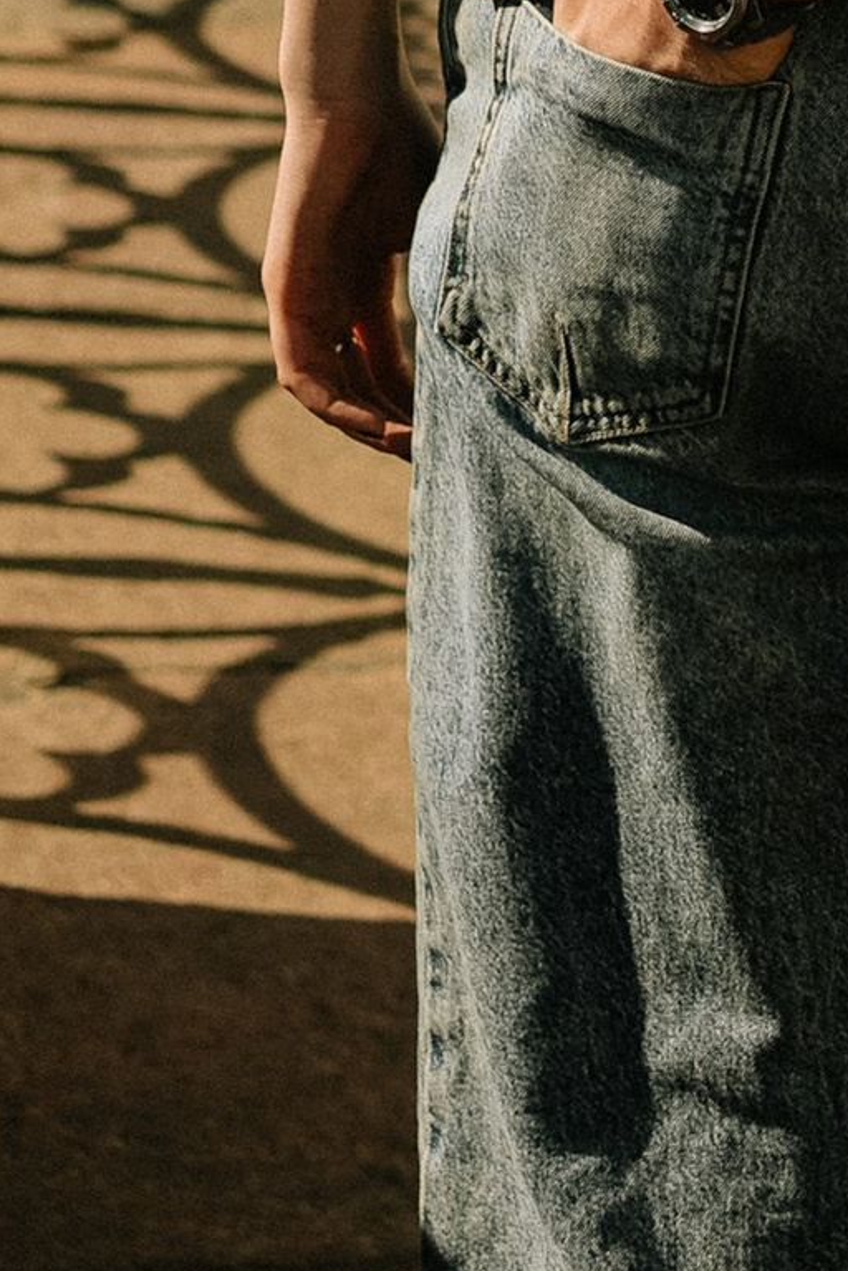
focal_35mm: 175
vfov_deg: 10.7
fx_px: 6183
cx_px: 1350
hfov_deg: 7.7
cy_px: -1304
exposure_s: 1/3200
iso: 125
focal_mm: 35
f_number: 2.8
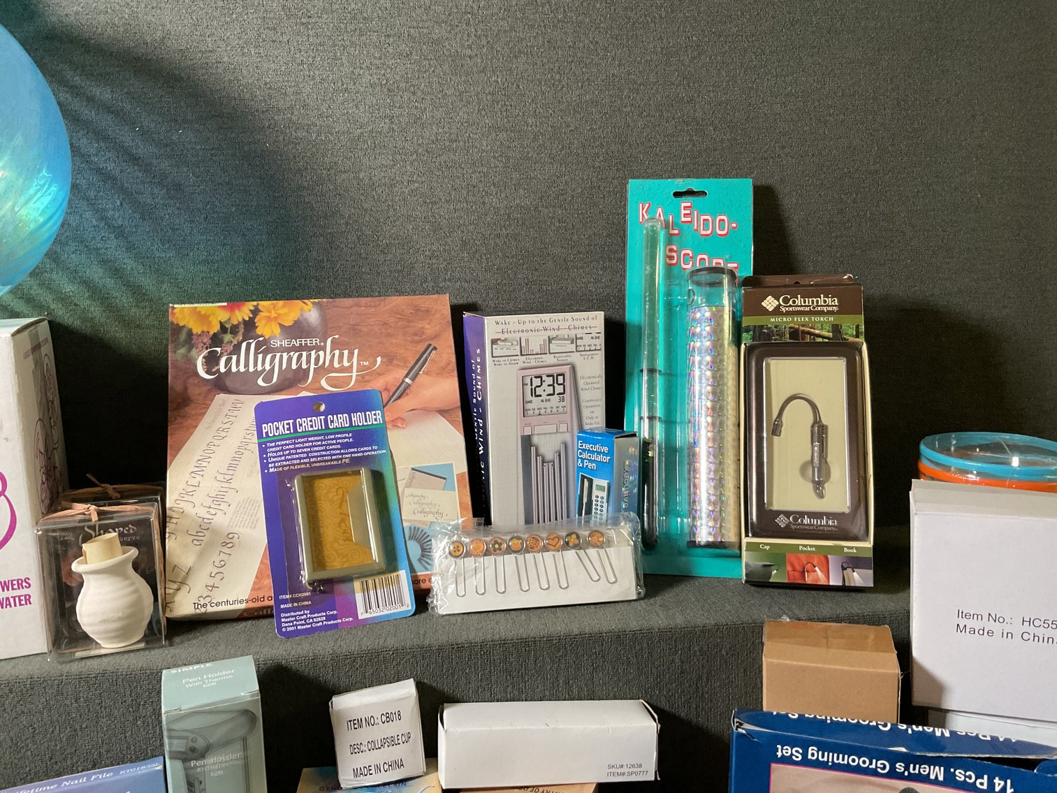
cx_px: 528
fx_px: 886
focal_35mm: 29
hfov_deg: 61.7
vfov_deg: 48.2
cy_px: 396
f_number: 1.8
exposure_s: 1/60
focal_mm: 3
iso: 125
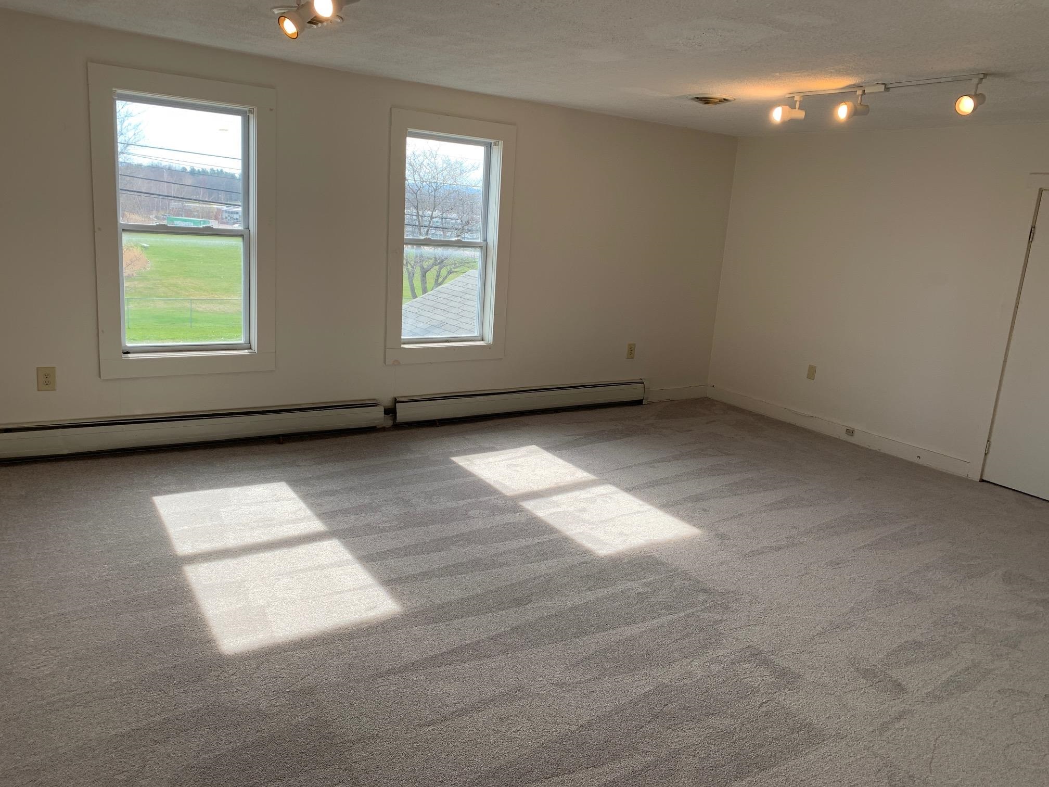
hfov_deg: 67.3
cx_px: 524
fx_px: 788
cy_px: 394
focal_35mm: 26
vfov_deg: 53.1
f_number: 1.8
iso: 25
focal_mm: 4.25
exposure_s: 1/202
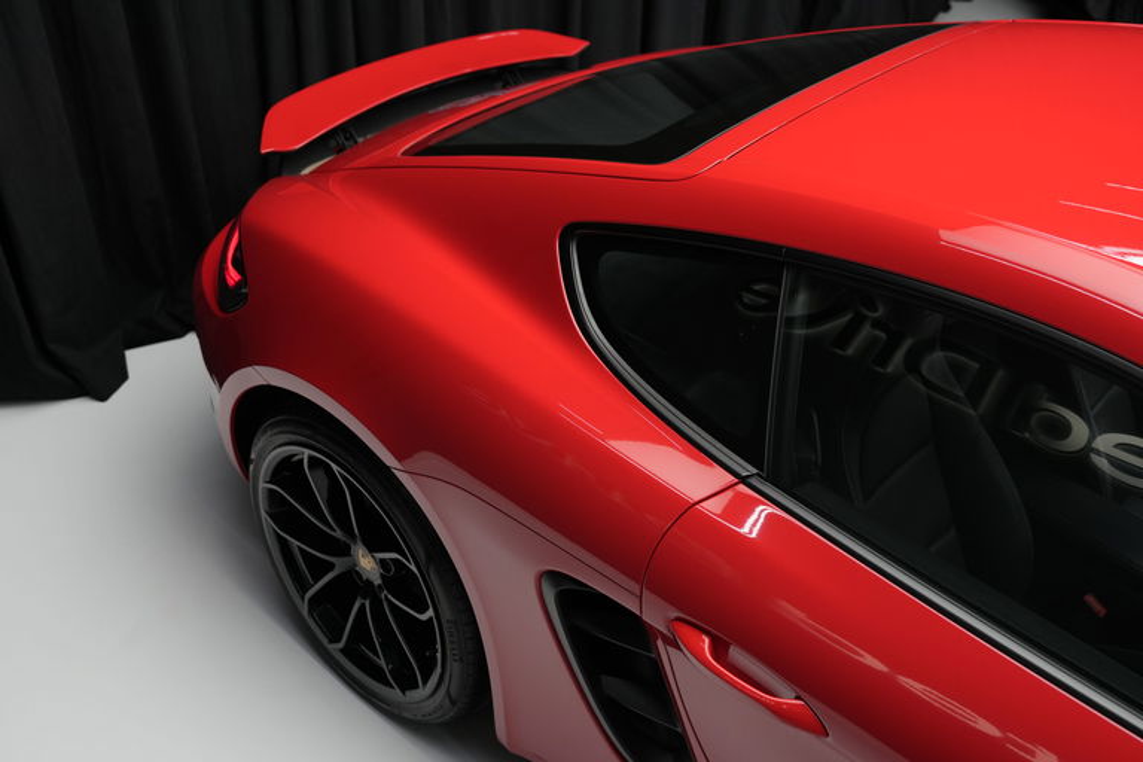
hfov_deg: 54.4
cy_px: 381
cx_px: 572
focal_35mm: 35
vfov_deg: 37.9
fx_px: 1111
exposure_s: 1/60
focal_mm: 35
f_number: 4
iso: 1250
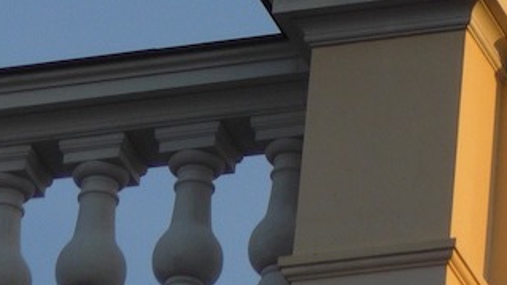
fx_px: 9177
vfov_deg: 1.8
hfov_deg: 3.2
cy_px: -489
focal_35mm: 683
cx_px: 451
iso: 200
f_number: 6.3
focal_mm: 42.8
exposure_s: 1/250
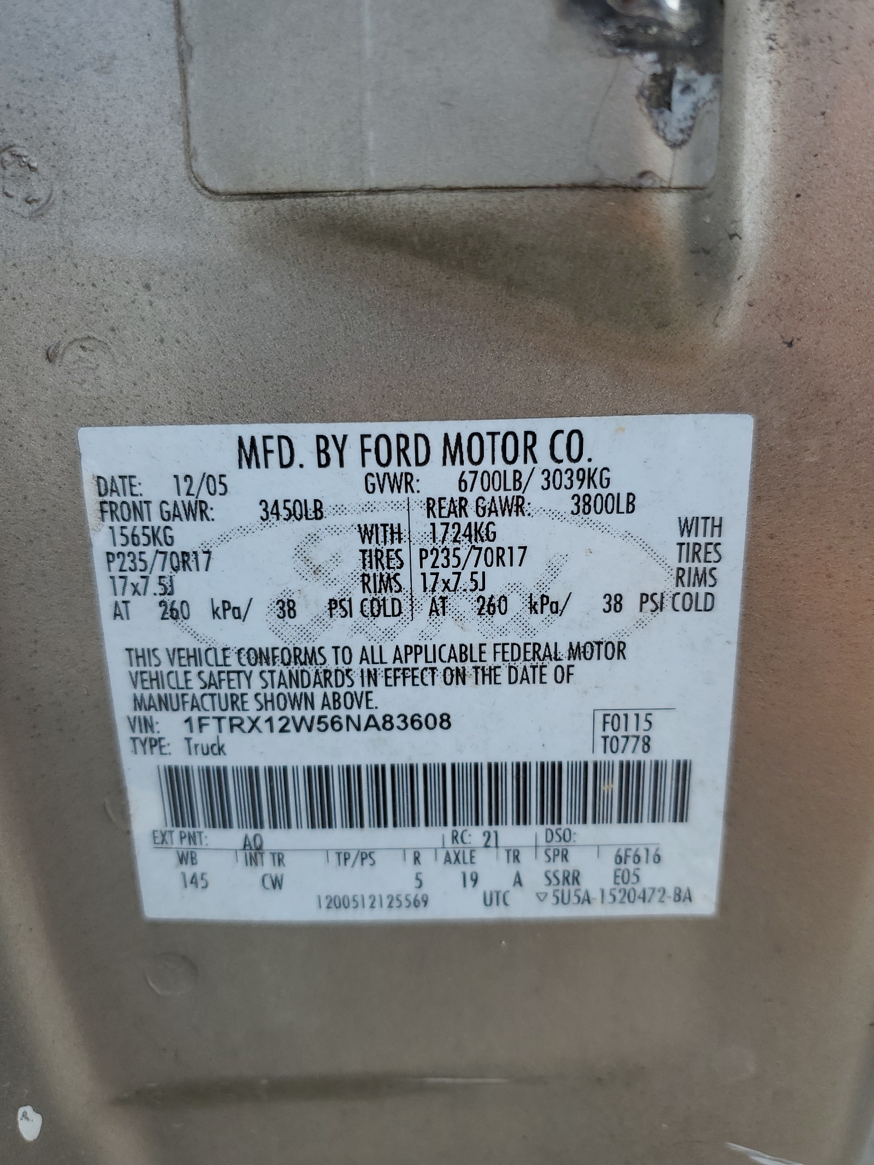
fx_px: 875
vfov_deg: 67.3
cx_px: 437
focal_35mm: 26
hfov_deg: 53.1
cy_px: 582
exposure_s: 1/1000
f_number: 1.5
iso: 50
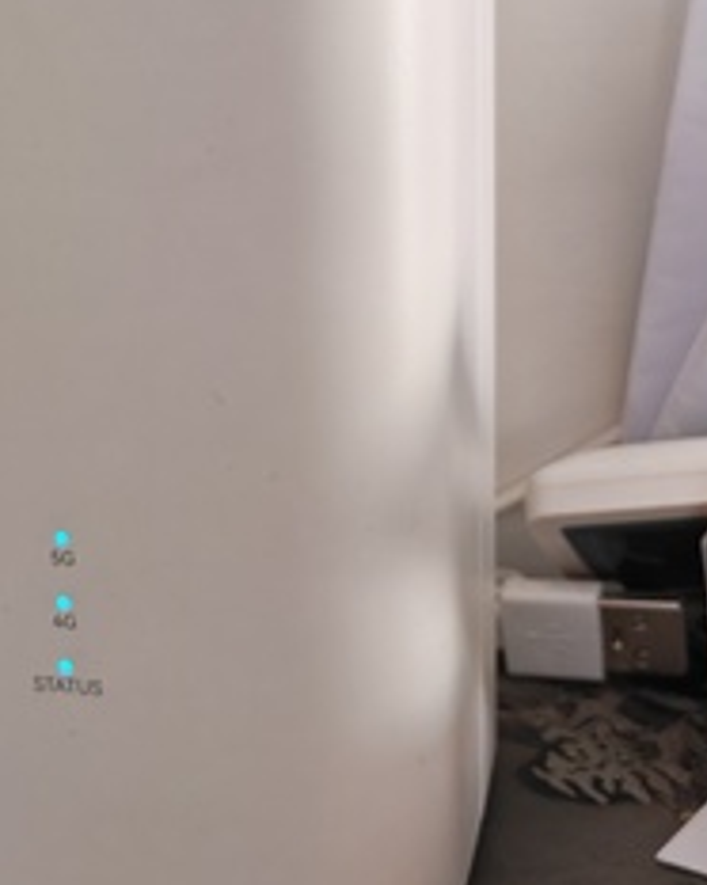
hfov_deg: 16.5
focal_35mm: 92
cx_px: 93
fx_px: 2409
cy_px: 123
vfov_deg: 20.5
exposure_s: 1/100
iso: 1000
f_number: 1.9
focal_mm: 6.12
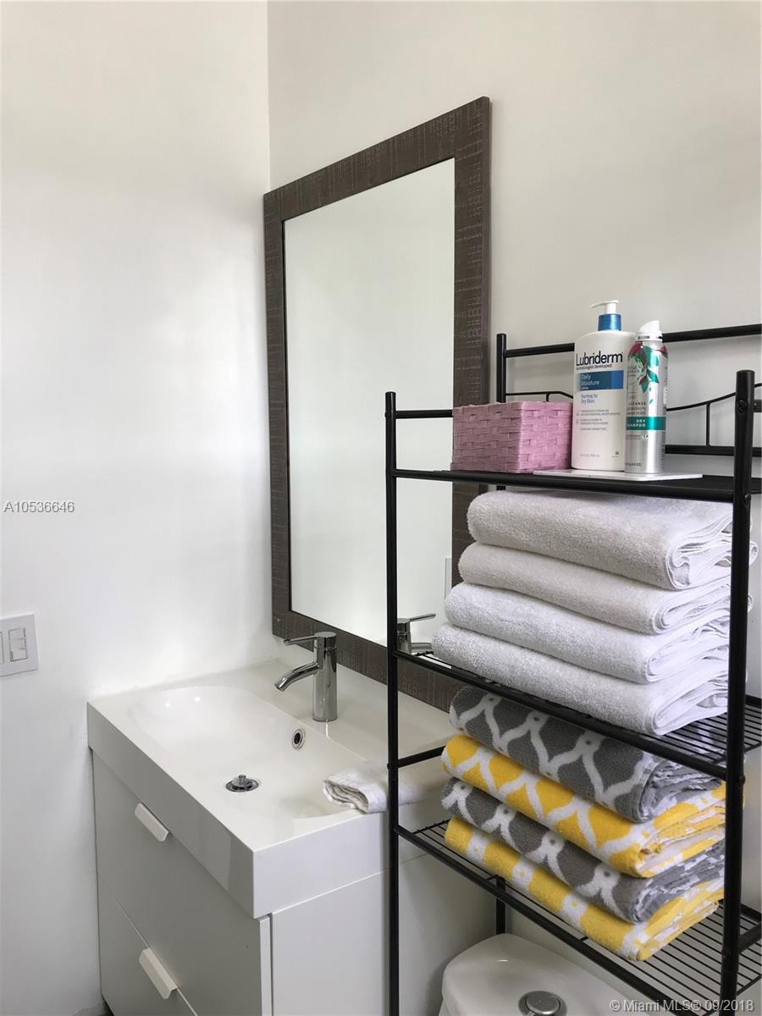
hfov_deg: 49.7
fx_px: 822
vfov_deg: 63.4
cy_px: 508
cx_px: 381
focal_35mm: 28
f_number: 1.8
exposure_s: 1/120
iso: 32
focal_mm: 3.99
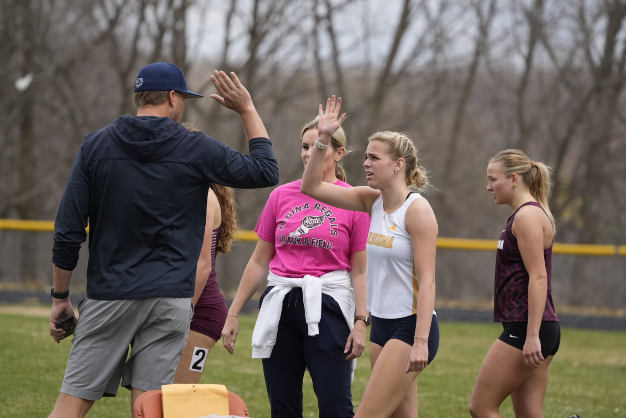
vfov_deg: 5.0
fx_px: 4768
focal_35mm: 274
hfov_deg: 7.5
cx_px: 313
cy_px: 209
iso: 320
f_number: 5.6
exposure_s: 1/1000
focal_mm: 274
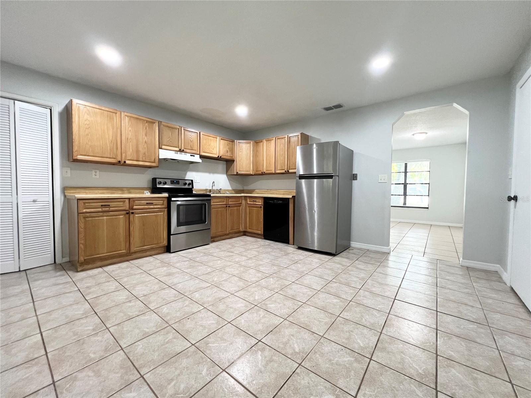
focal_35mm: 13
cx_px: 266
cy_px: 199
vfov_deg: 89.9
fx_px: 199
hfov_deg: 106.2
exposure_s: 1/60
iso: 320
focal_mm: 1.57
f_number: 1.8
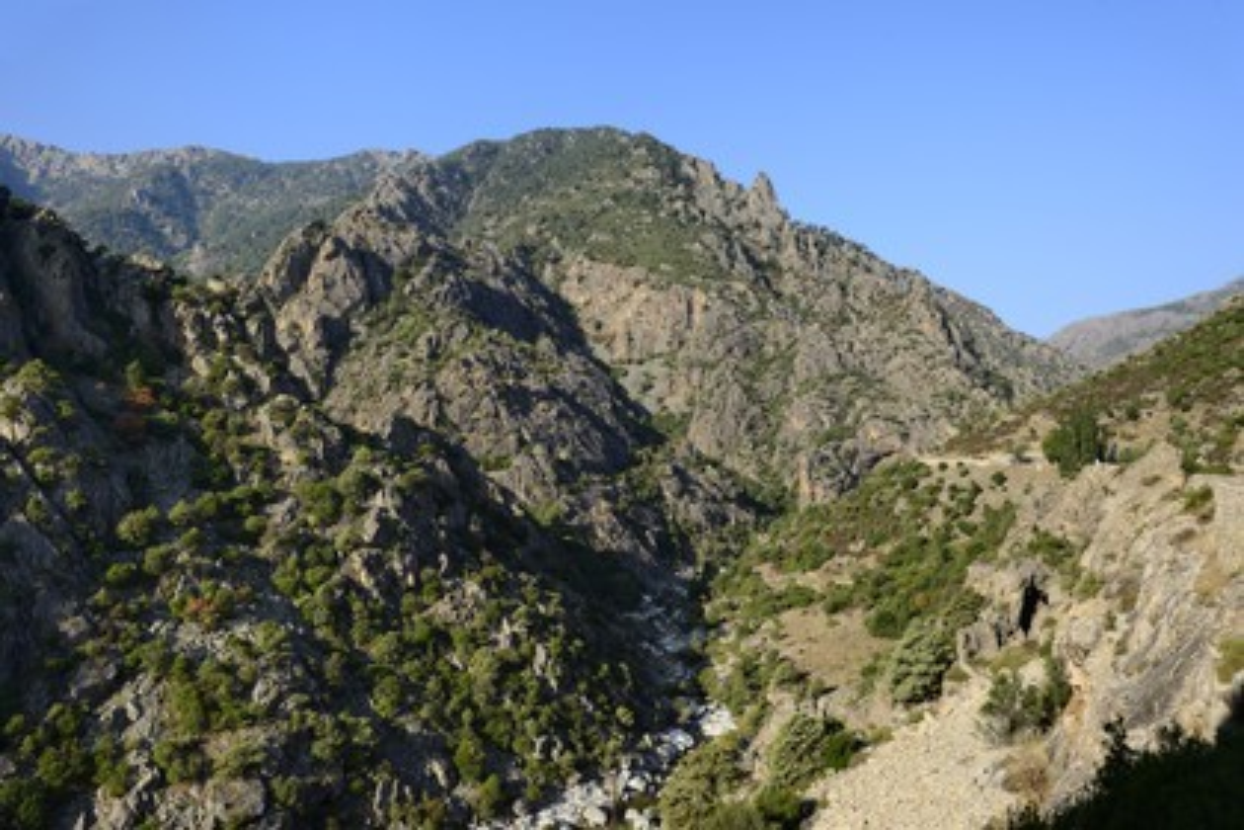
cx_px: 622
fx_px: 829
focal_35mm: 24
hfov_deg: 73.7
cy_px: 415
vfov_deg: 53.1
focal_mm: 24
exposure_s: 1/500
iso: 200
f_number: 7.1
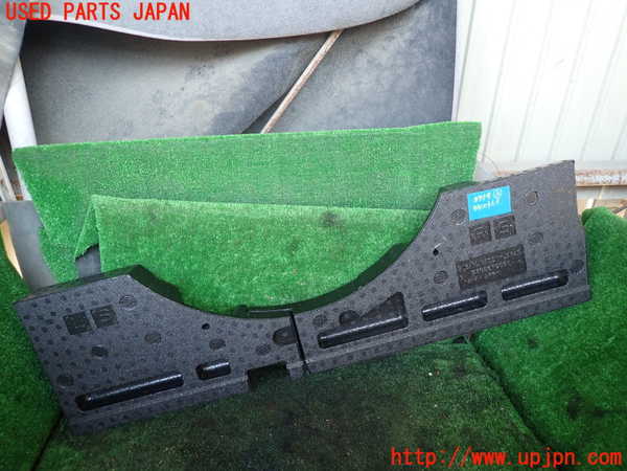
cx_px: 314
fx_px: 453
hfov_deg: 69.4
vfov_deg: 54.9
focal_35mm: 25
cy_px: 236
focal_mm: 4.5
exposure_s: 1/50
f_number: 2
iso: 200
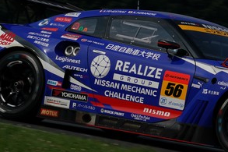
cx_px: 193
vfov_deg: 2.3
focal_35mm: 609
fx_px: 3855
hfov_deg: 3.4
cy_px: 30
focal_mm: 248
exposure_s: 1/400
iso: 200
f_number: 20
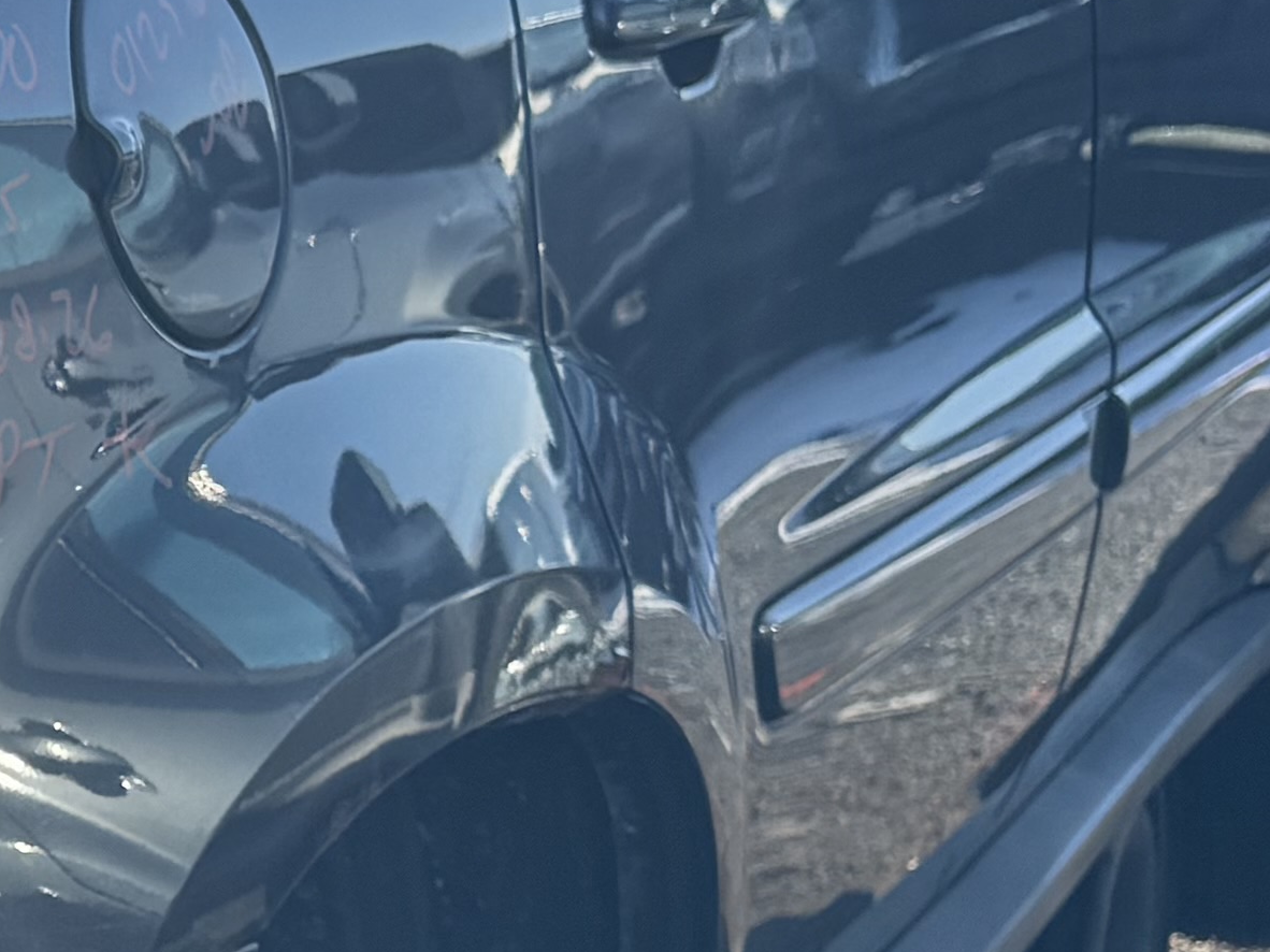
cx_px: -1024
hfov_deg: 14.8
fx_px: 4255
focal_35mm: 116
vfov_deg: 12.7
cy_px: 723
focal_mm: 6.76
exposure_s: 1/1678
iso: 80
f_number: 1.78
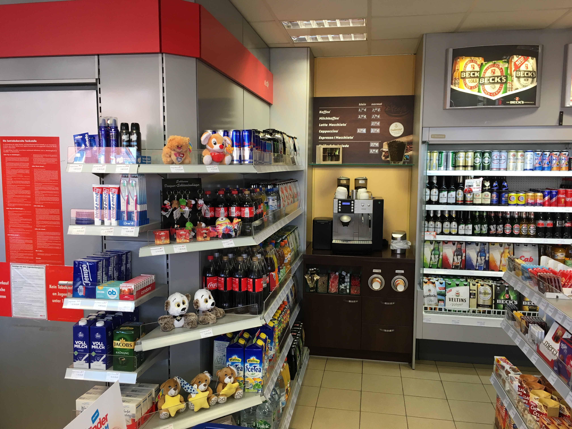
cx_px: 286
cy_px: 214
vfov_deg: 48.2
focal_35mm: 29
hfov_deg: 61.7
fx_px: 479
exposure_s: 1/33
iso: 25
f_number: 2.2
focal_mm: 4.15
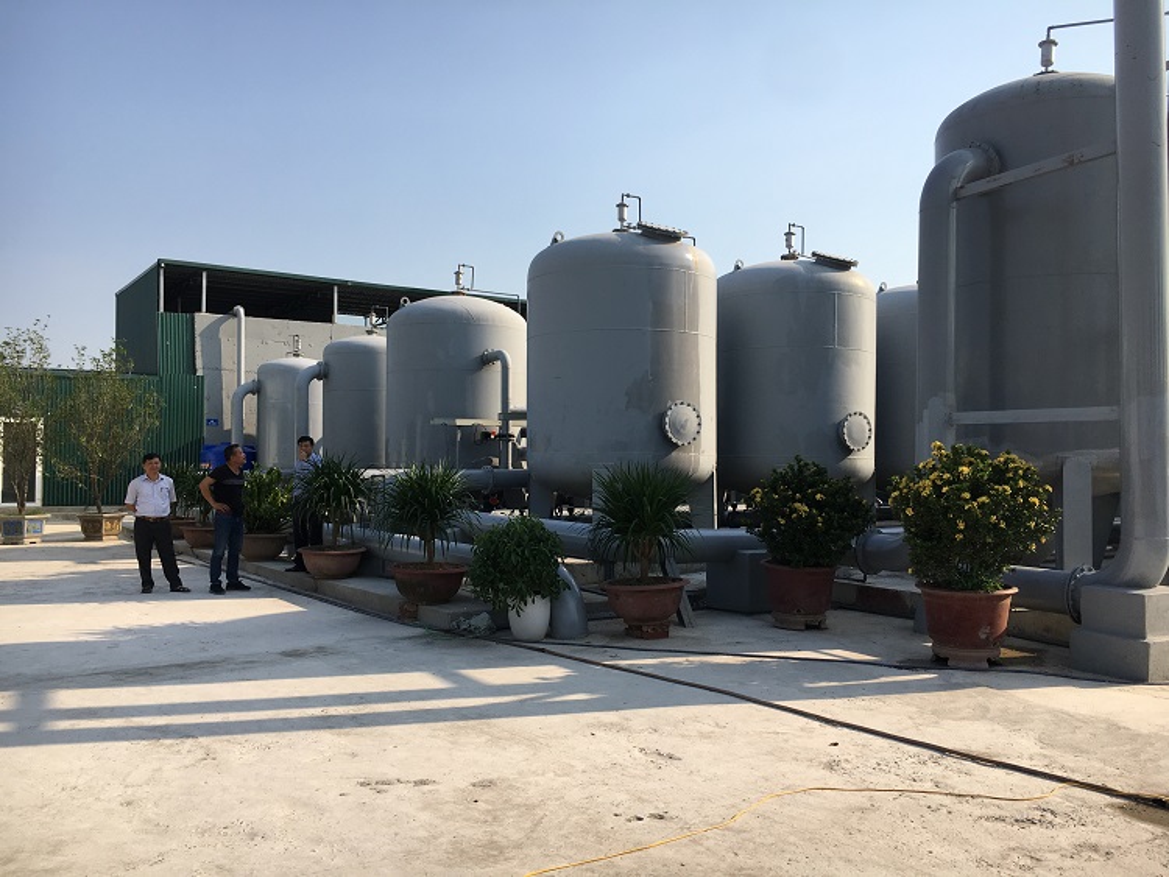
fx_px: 980
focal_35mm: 29
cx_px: 584
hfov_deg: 61.6
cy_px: 438
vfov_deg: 48.3
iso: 25
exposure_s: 1/1374
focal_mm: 4.15
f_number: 2.2
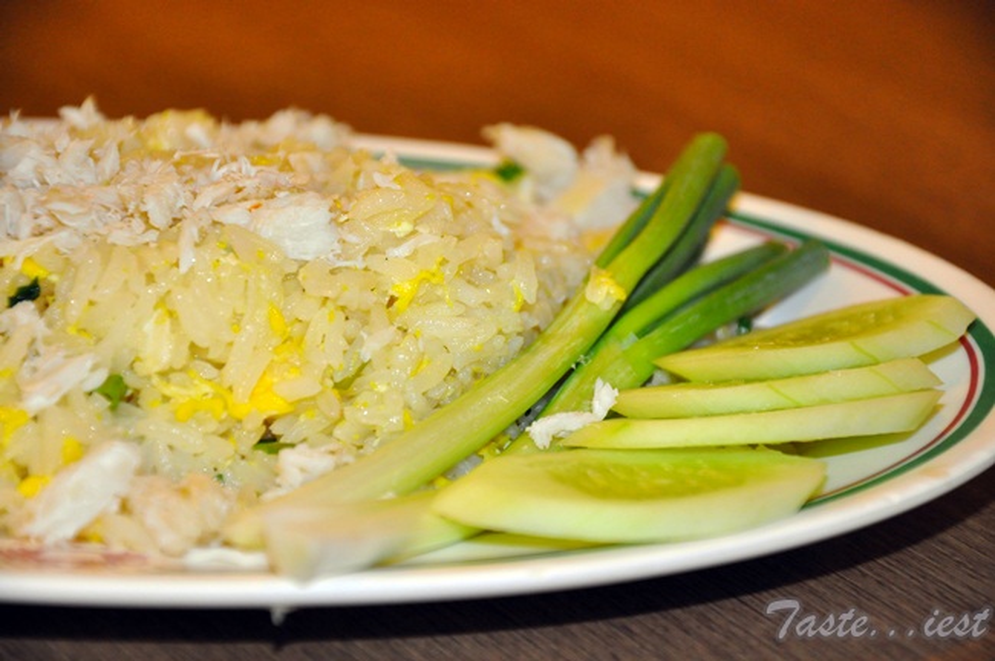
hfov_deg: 13.1
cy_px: 330
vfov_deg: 8.7
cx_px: 498
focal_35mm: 158
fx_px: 4349
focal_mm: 105
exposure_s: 1/60
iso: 1250
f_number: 5.6
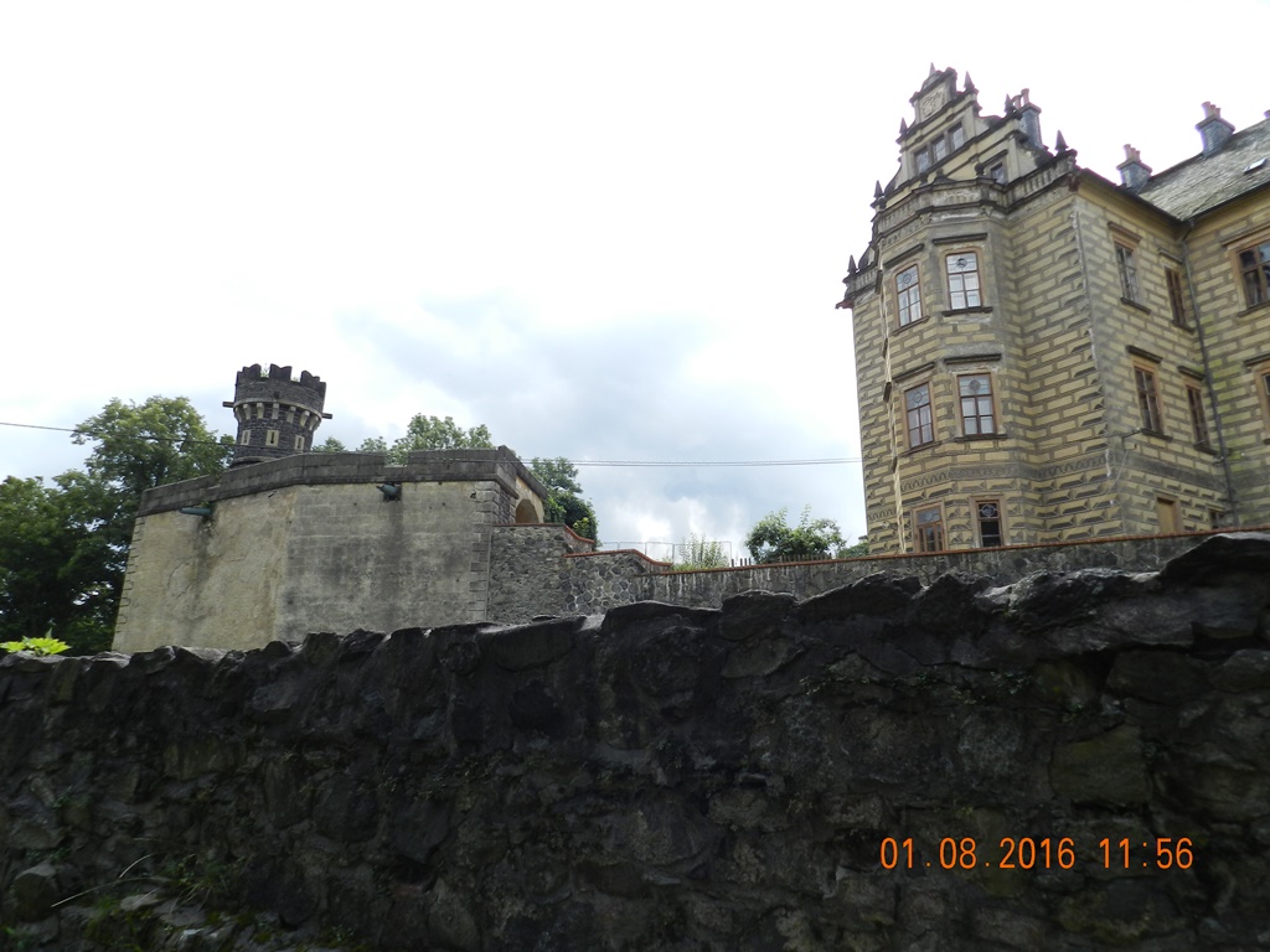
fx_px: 844
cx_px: 635
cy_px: 476
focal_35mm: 23
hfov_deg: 73.9
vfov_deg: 58.9
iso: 160
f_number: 3.4
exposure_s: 1/800
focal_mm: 4
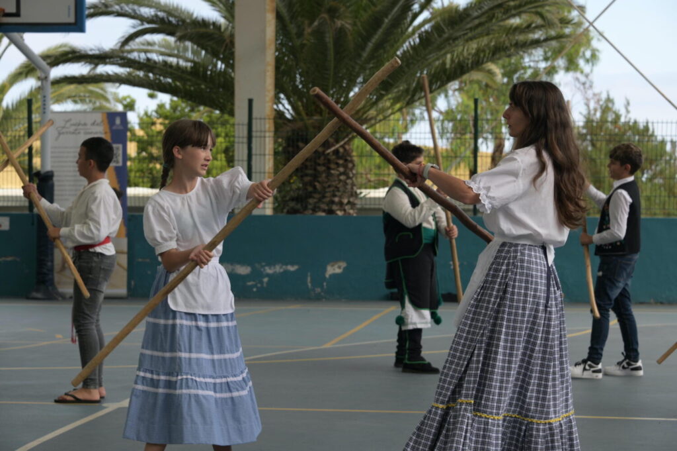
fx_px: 1729
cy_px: 226
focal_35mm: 92
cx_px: 338
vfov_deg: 14.8
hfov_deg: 22.2
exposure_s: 1/250
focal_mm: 92
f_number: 8
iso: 220
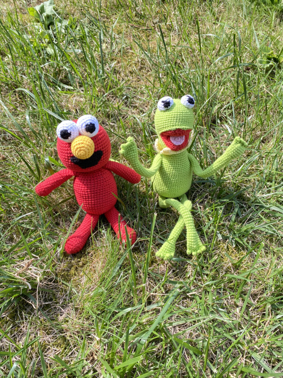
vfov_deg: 67.3
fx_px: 283
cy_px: 189
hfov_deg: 53.1
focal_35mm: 26
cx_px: 142
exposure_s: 1/231
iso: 32
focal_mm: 4.25
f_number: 1.8
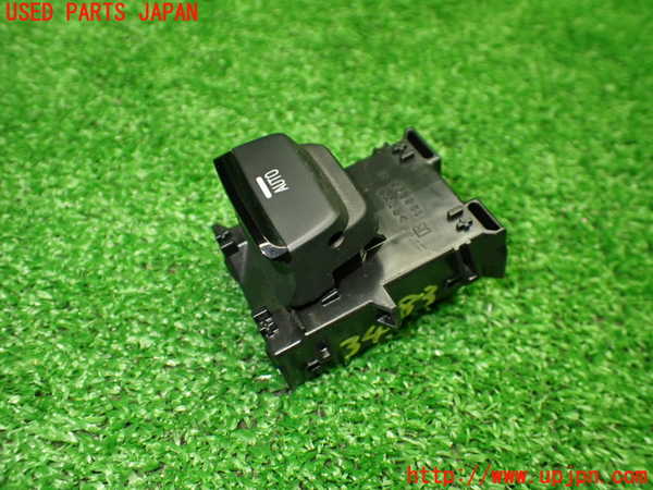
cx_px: 326
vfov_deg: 46.8
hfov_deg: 60.0
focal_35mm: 30
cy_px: 245
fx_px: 566
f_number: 2.3
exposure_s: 1/125
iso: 640
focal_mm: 5.4
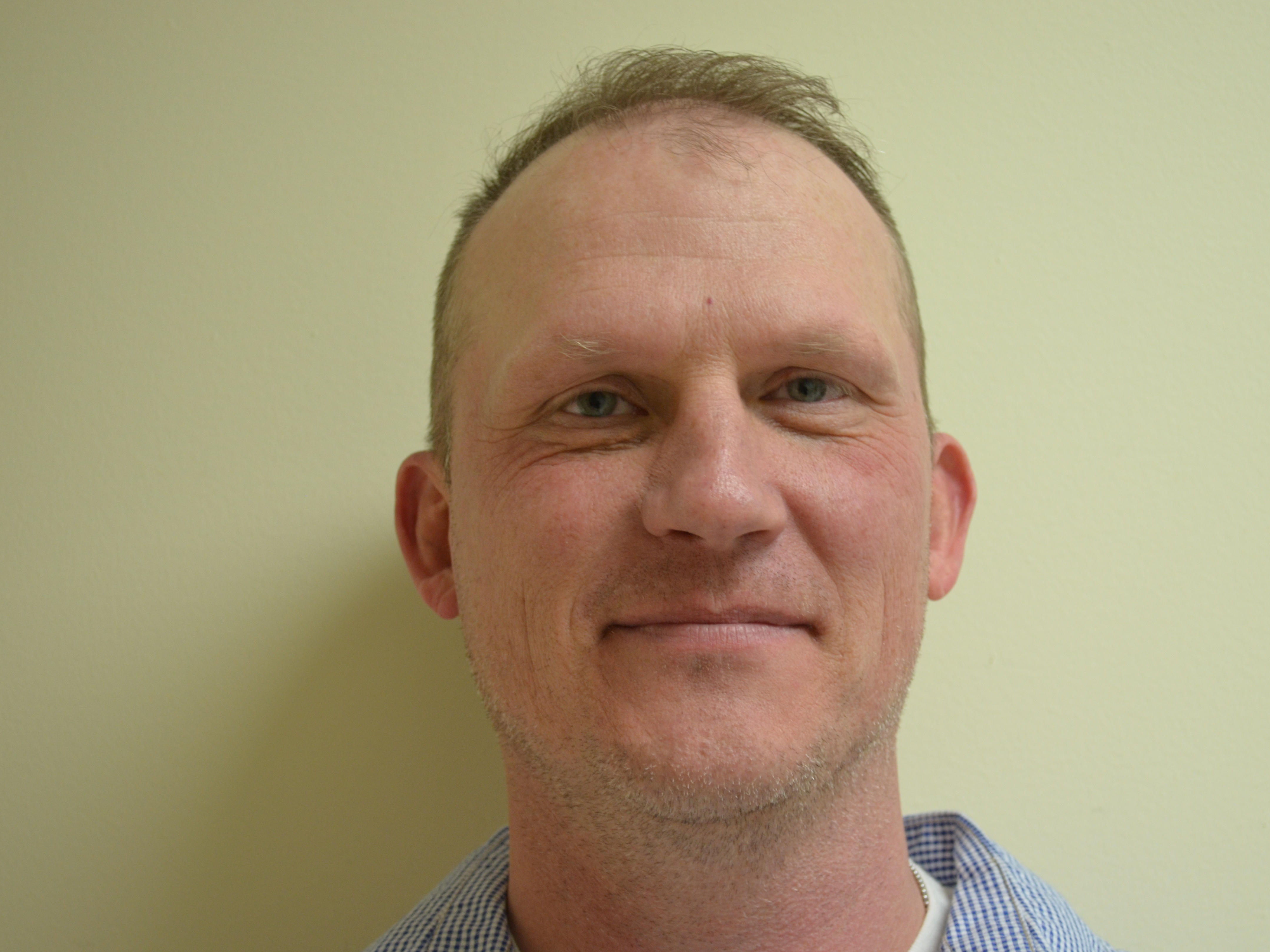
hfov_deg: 29.4
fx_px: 2421
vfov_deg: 22.3
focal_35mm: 66
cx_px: 703
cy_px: 477
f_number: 5.3
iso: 800
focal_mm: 40
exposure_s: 1/25
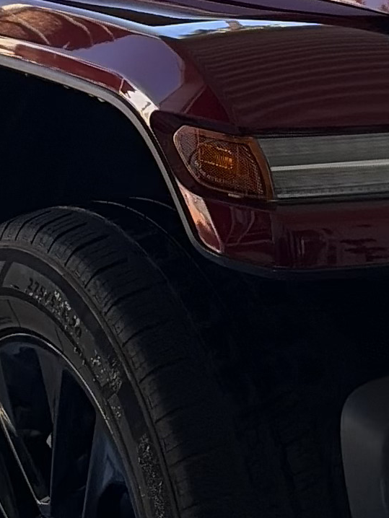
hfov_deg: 10.2
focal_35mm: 146
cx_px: 246
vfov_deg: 13.4
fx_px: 2186
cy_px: 38
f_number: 1.6
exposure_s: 1/607
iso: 50
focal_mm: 5.96
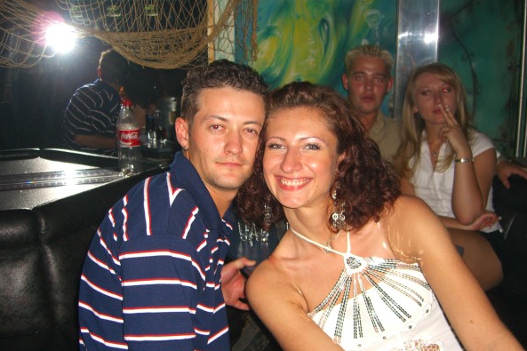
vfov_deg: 33.4
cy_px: 193
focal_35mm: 40
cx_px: 263
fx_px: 585
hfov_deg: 48.5
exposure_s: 1/60
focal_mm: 7.9
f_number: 2.8
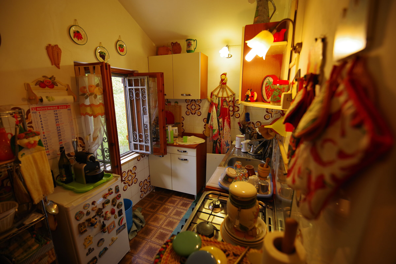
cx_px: 198
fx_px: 165
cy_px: 132
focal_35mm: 15
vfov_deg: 77.4
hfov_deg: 100.4
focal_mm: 15
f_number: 2.8
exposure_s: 1/60
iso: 400
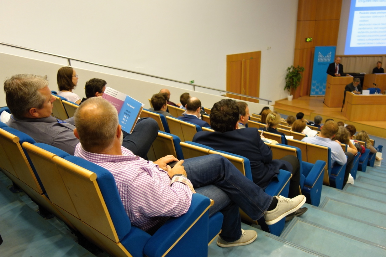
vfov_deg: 45.0
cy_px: 126
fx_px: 311
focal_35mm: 29
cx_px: 196
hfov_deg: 63.6
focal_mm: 10.4
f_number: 1.8
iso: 320
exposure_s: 1/30
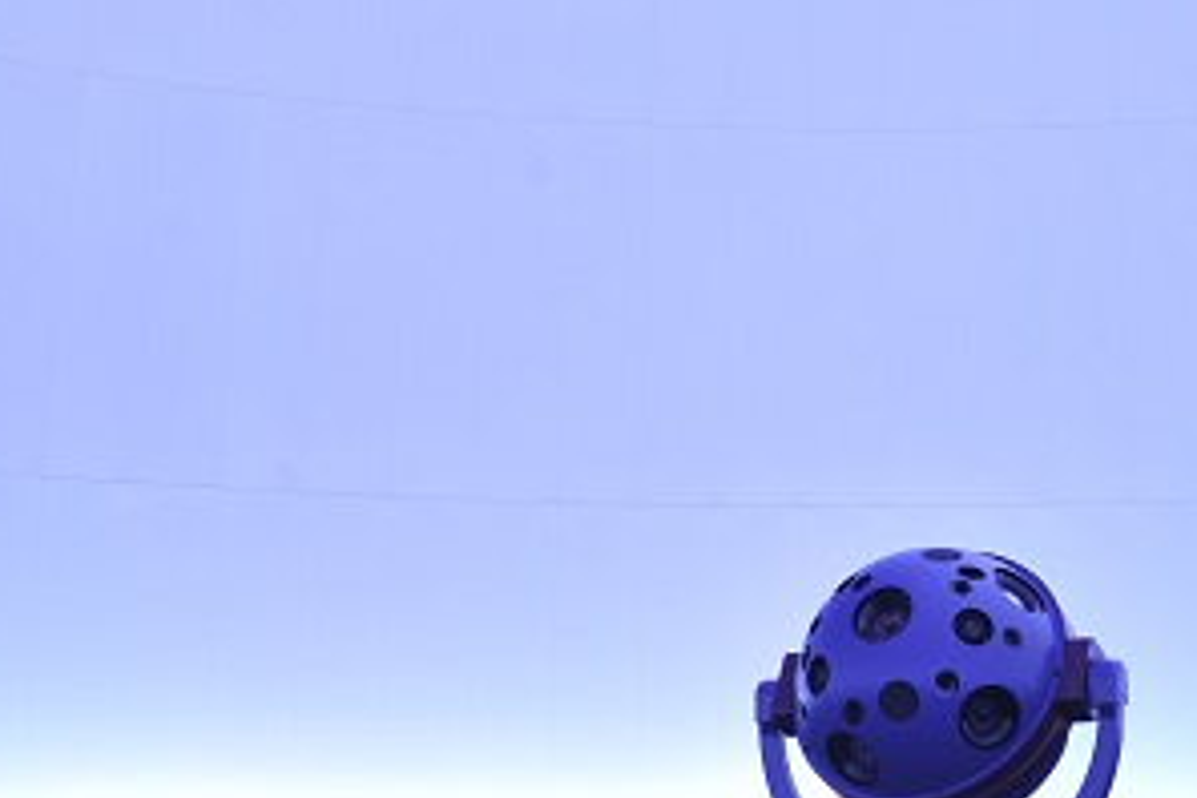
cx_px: 943
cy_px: 546
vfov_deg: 14.1
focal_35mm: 97
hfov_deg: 20.8
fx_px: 3225
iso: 400
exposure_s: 1.6
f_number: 6.3
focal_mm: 40
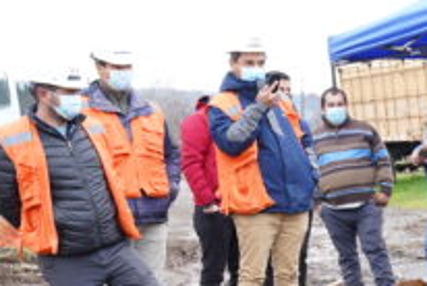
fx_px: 1105
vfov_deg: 14.1
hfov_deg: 19.7
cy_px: 376
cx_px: 587
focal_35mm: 93
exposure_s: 1/60
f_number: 4
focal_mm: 30
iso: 100
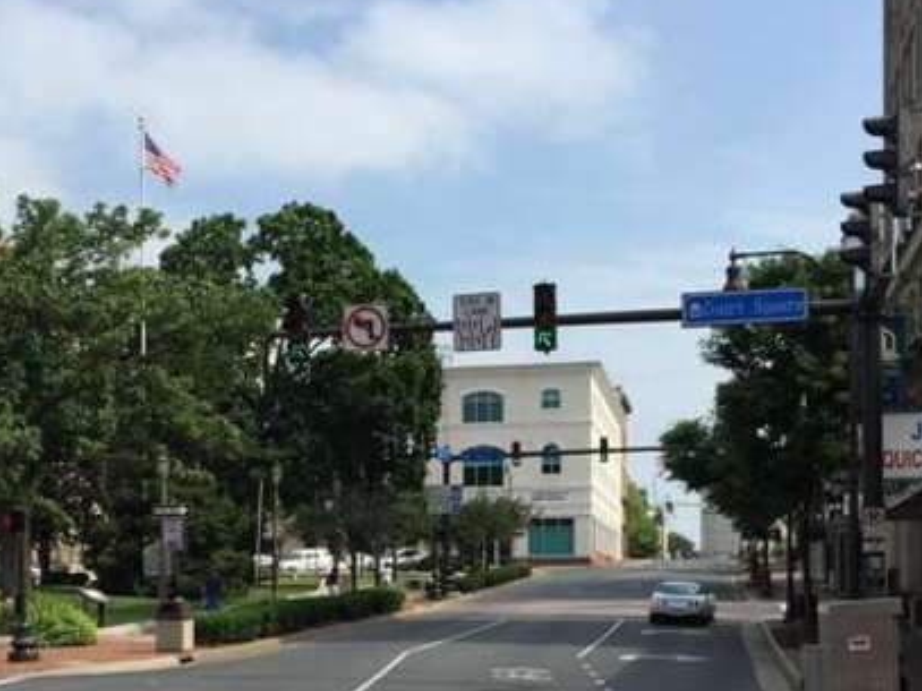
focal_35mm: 57
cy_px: 578
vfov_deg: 25.1
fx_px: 1518
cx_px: 315
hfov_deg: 33.5
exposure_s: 1/2198
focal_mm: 4.15
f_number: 2.2
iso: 32
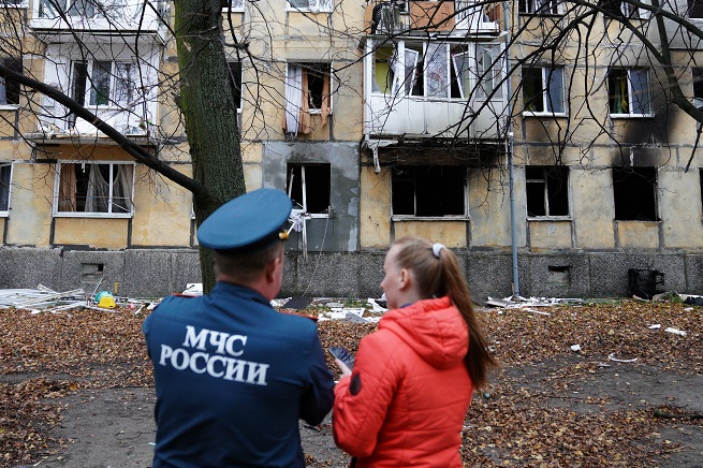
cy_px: 147
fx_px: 644
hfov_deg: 57.2
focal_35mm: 33
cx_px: 326
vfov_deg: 39.3
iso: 2000
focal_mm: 24
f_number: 2.8
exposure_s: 1/800
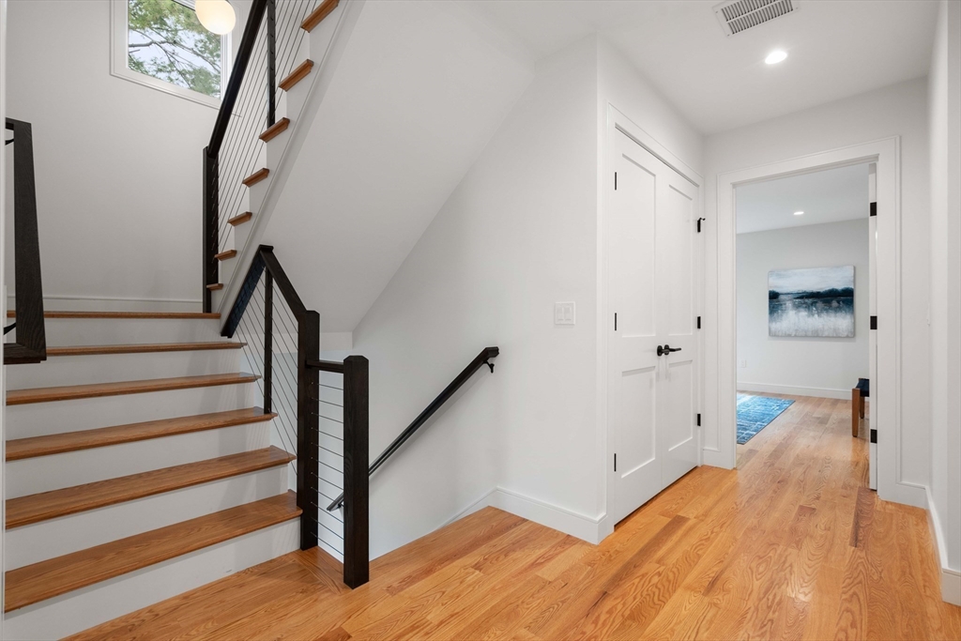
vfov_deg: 73.8
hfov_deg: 96.7
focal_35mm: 16
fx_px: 427
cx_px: 480
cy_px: 320
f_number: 7.1
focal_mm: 16
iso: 320
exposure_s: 1/6
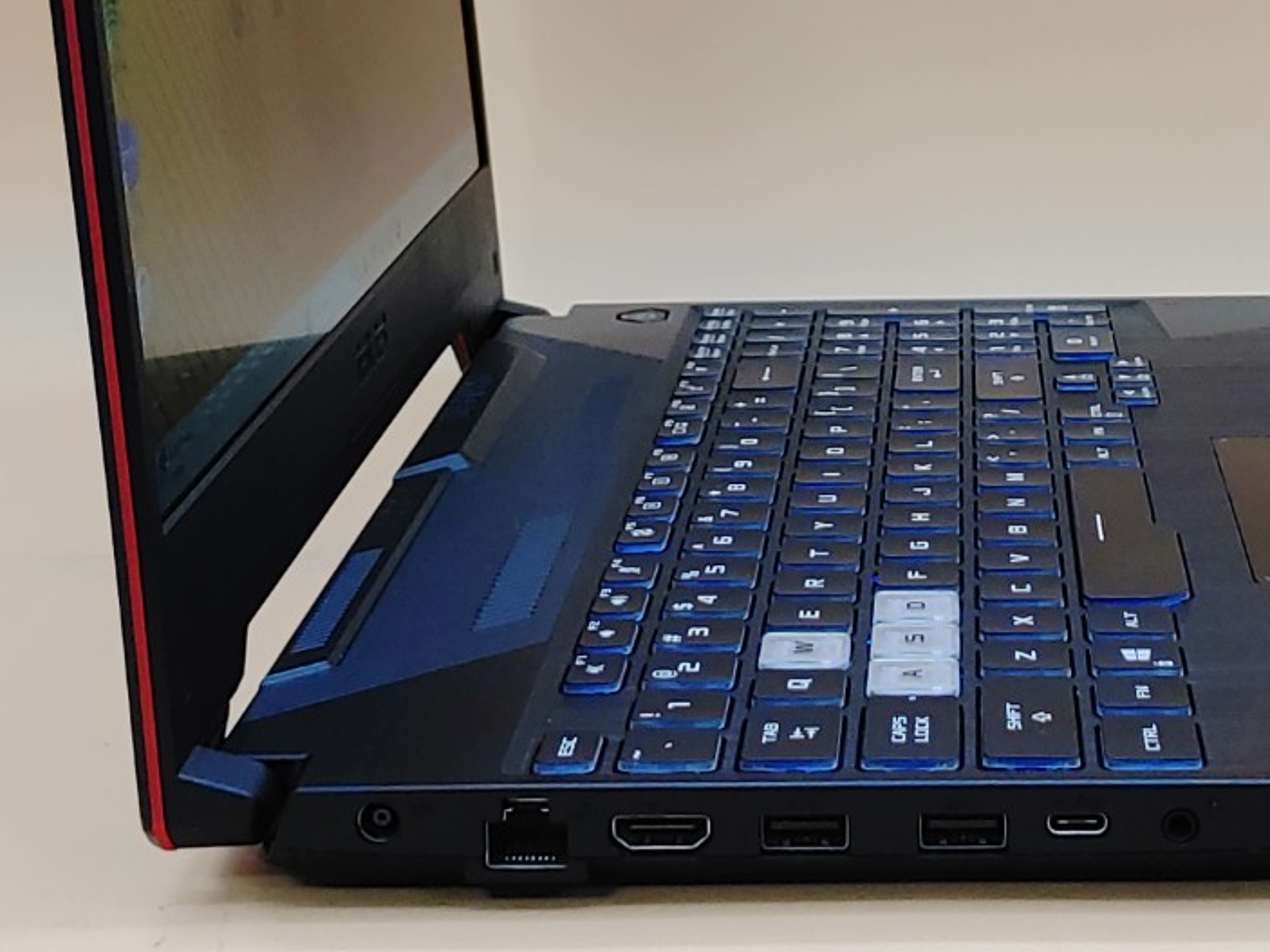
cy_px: 33
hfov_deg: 23.1
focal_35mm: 84
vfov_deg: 17.2
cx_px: 914
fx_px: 3081
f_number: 1.8
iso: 50
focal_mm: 4.36
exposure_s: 1/120
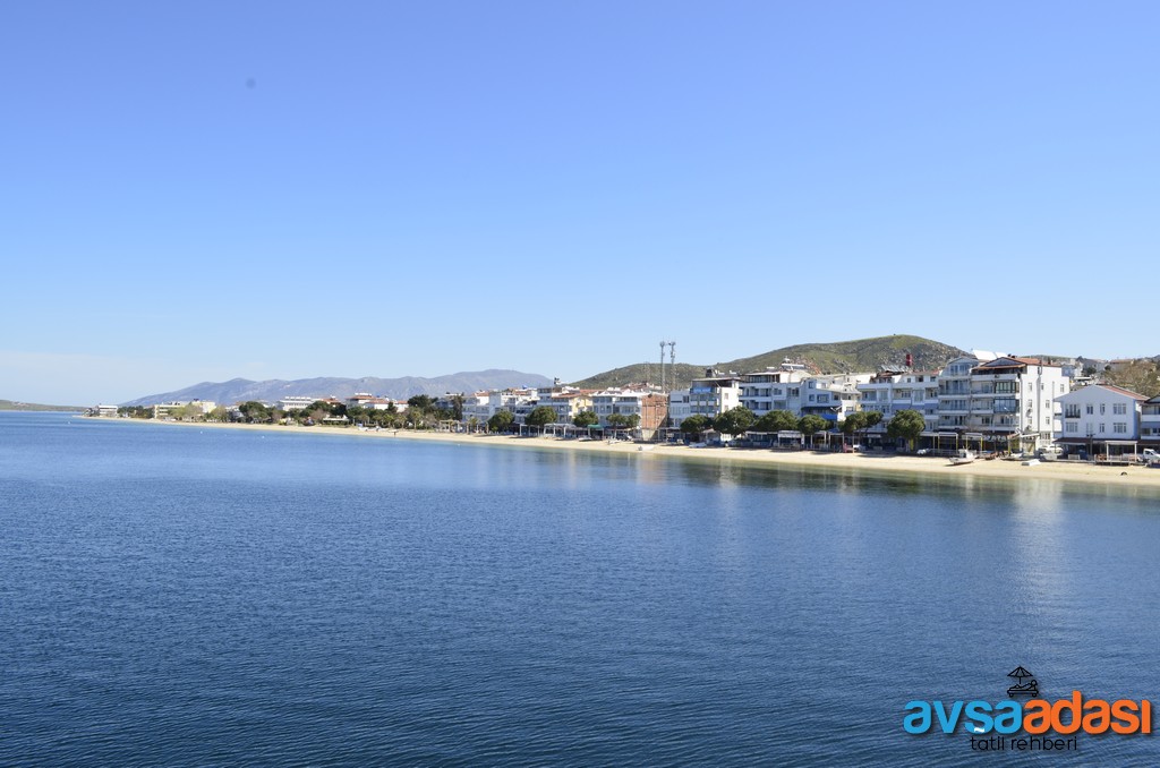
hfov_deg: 67.5
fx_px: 868
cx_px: 580
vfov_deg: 47.7
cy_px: 384
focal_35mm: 27
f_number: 11
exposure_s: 1/125
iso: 180
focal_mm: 18
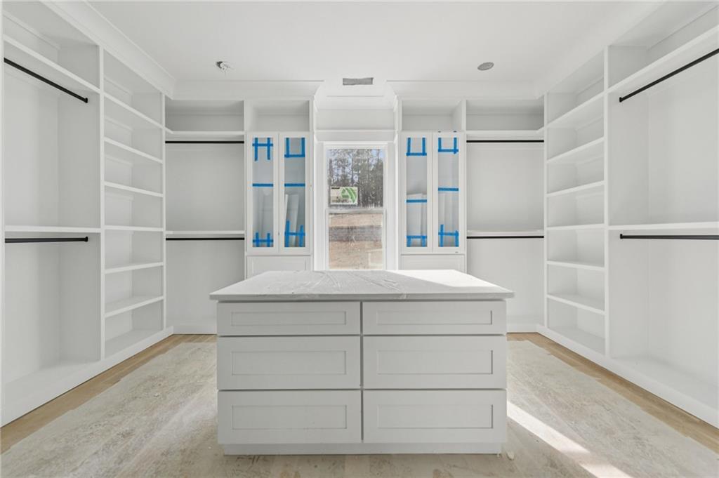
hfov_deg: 104.3
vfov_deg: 81.1
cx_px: 360
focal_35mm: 14
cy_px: 239
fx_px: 279
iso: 400
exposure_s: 1/160
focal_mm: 14
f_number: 8
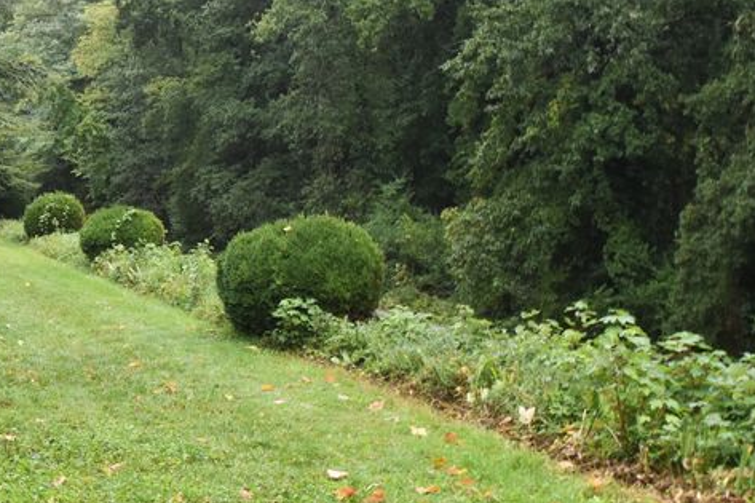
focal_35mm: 80
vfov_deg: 17.0
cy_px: 123
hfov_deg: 23.8
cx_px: -75
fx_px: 1677
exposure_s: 1/125
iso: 400
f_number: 5.6
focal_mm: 24
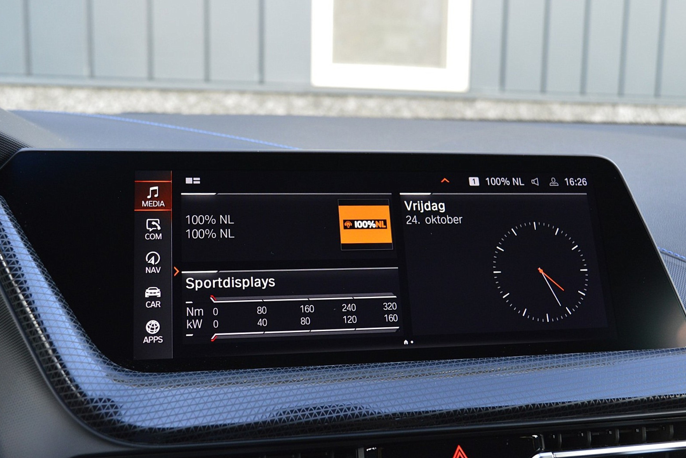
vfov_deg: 35.9
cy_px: 235
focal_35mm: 37
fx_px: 705
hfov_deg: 51.9
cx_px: 334
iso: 800
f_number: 5.6
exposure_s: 1/60
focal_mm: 24
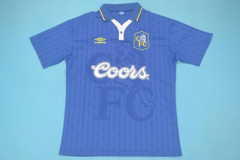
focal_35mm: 36
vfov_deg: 36.9
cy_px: 80
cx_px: 120
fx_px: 240
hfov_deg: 53.1
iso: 200
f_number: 4
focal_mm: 24
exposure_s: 1/60
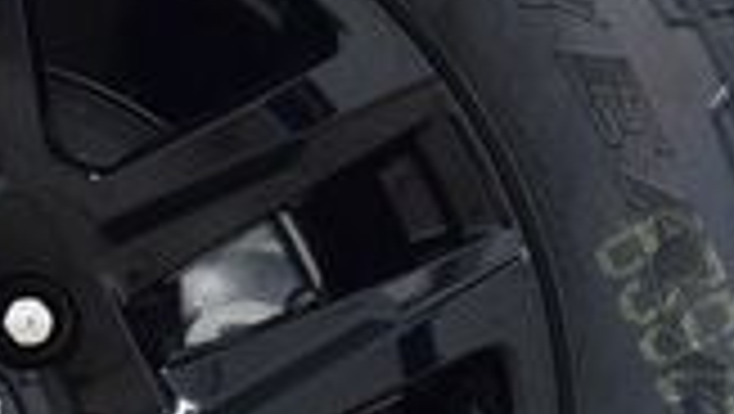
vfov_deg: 4.7
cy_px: 421
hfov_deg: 8.3
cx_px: -59
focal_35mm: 259
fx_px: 5045
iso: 1250
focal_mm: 42
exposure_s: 1/15
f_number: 6.3
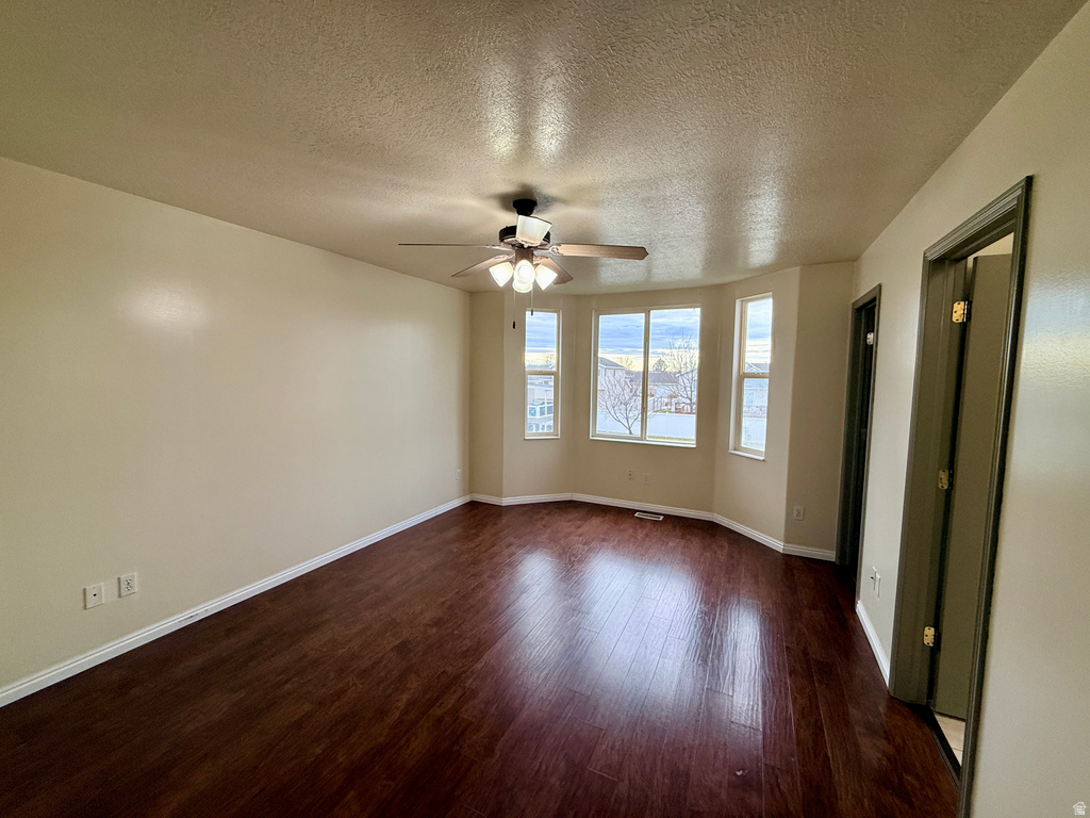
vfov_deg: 85.7
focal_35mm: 14
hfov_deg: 102.1
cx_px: 545
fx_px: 441
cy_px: 409
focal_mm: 2.22
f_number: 2.2
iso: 125
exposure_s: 1/120
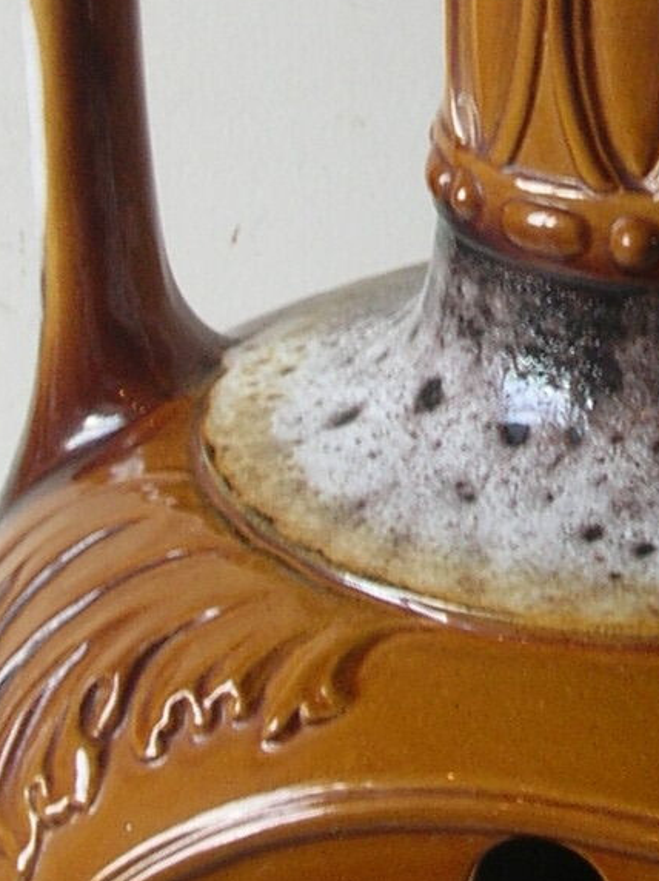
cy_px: 75
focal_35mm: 140
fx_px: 3559
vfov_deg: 14.0
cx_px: 744
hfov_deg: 10.4
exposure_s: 1/13.3
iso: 50
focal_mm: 5.8
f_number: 2.8
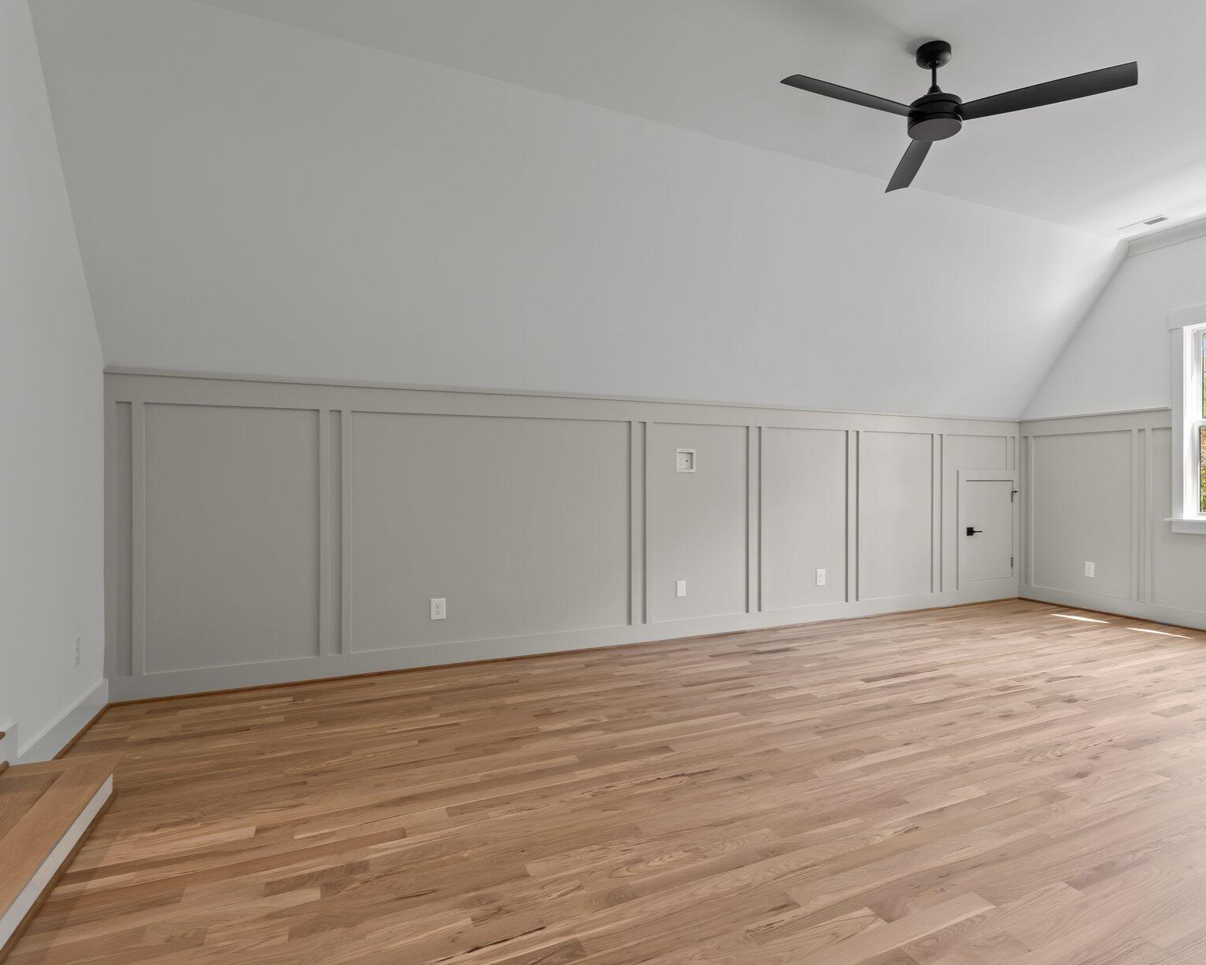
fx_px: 714
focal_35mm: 20
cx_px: 723
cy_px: 488
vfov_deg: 68.1
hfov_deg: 79.5
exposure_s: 1/8
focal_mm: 16
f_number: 8
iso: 500
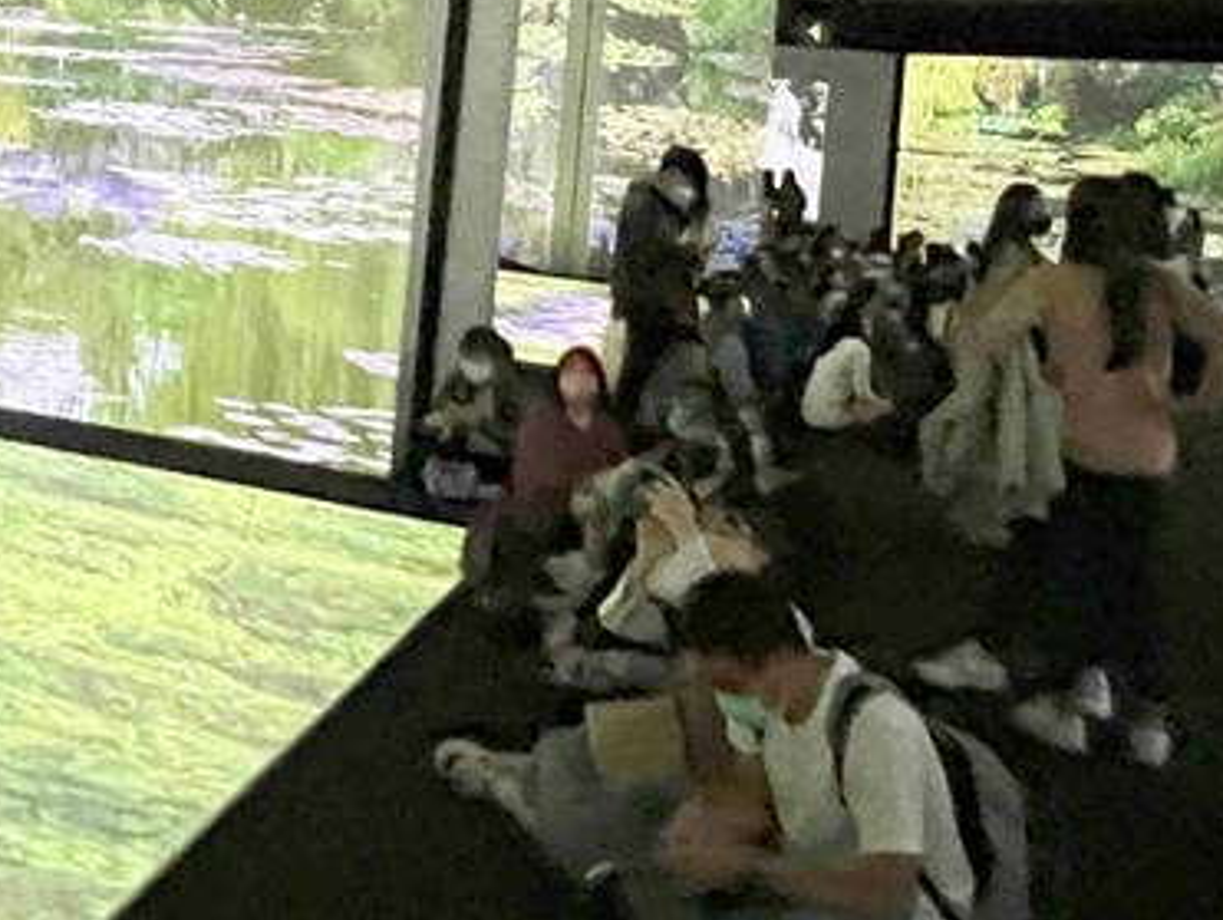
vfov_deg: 32.1
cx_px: 264
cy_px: 33
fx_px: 1485
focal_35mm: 42
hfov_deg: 42.9
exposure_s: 1/45
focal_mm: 1.57
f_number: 1.8
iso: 1000
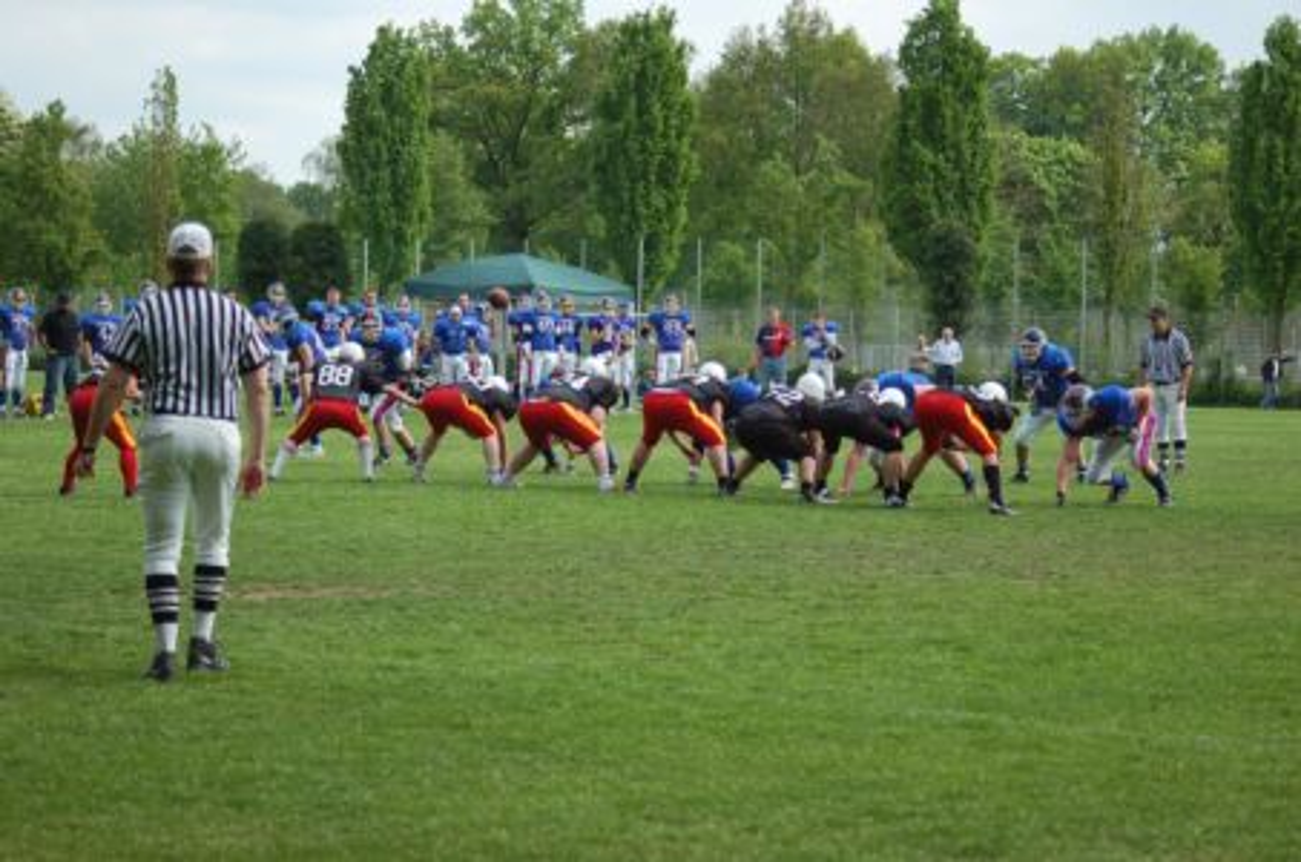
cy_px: 431
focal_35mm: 105
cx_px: 650
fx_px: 3787
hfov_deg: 19.5
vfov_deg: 13.0
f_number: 4
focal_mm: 70
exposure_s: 1/1000
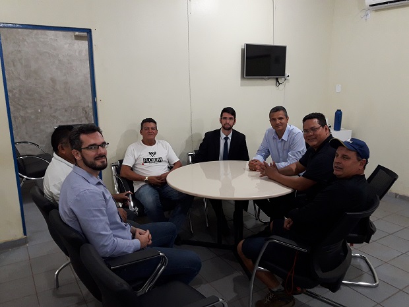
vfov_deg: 49.7
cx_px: 204
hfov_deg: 63.4
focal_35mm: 28
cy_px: 154
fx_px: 331
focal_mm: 3.7
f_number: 1.9
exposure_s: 1/30
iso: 160
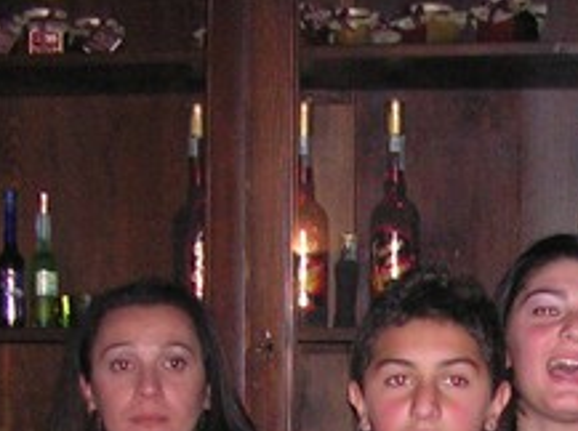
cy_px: 742
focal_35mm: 133
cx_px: 575
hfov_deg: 14.6
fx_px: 2217
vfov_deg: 10.5
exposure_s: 1/40
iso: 200
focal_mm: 6
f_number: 3.2
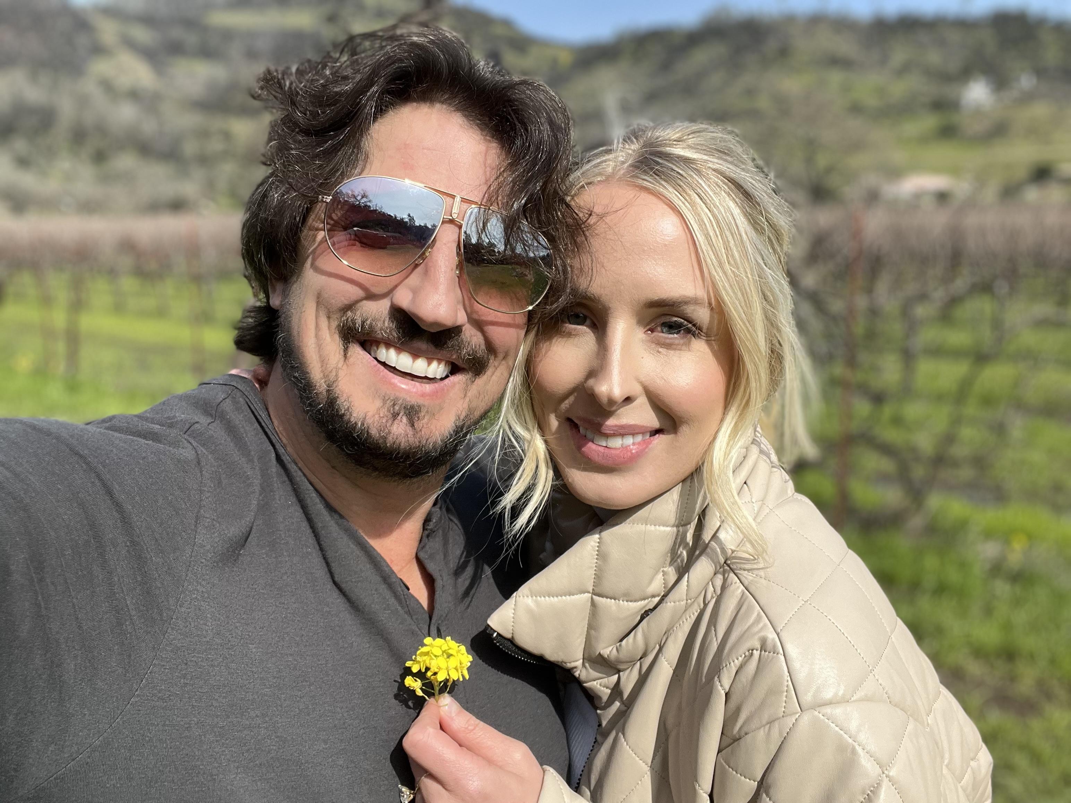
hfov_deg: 60.0
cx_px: 536
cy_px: 402
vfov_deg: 46.8
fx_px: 928
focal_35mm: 30
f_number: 2.2
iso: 32
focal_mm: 2.71
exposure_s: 1/1172
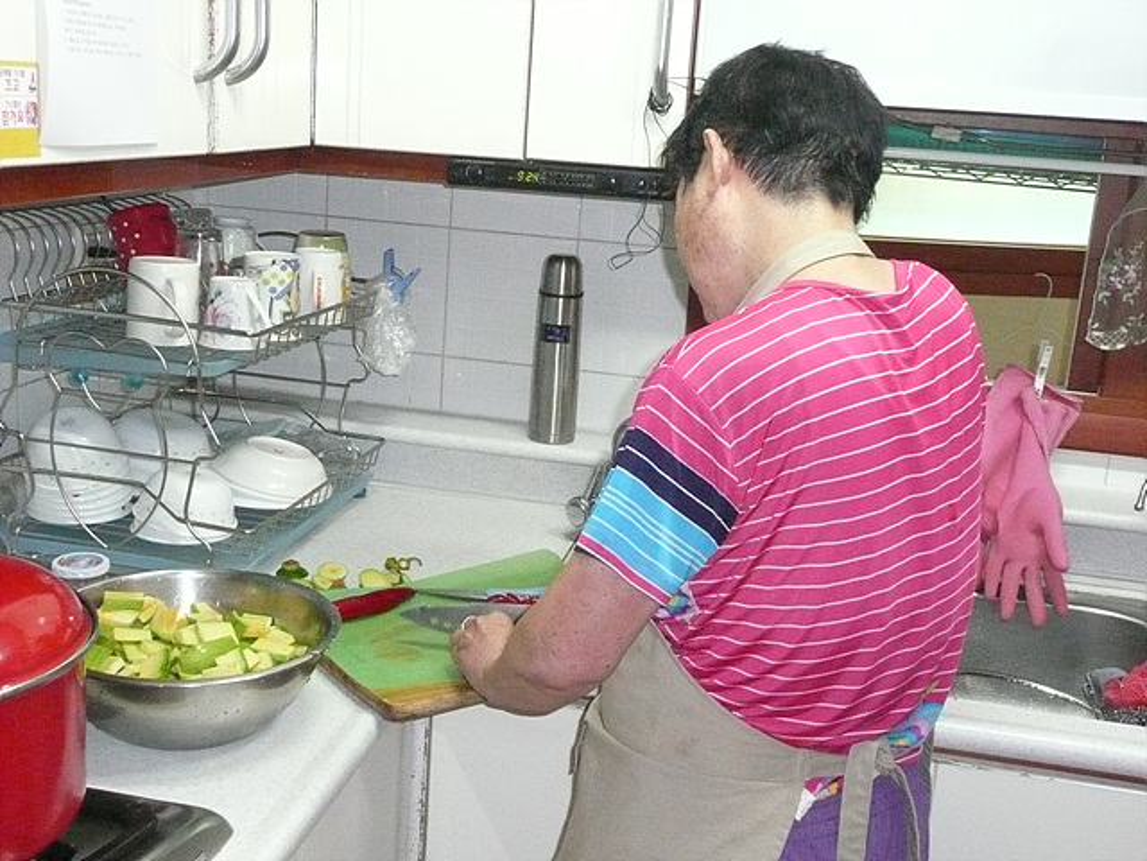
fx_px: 1325
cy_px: 430
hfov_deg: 46.8
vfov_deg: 36.0
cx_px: 574
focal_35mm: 40
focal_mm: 6.5
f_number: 3.9
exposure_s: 1/100
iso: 1250
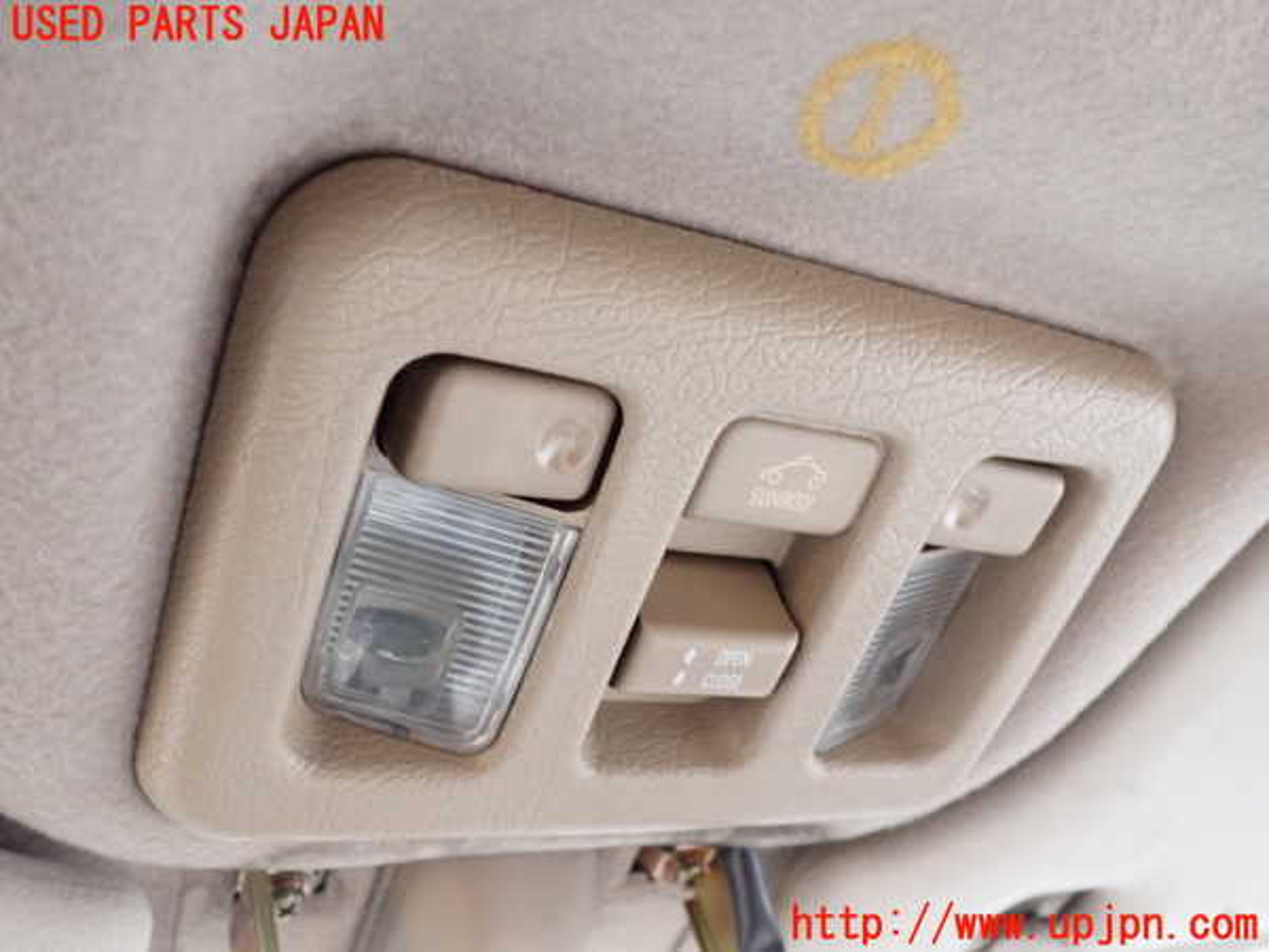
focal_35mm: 30
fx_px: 1100
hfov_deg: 60.0
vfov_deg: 46.8
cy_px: 476
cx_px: 634
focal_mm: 5.4
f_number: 2.3
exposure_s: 1/25
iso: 800
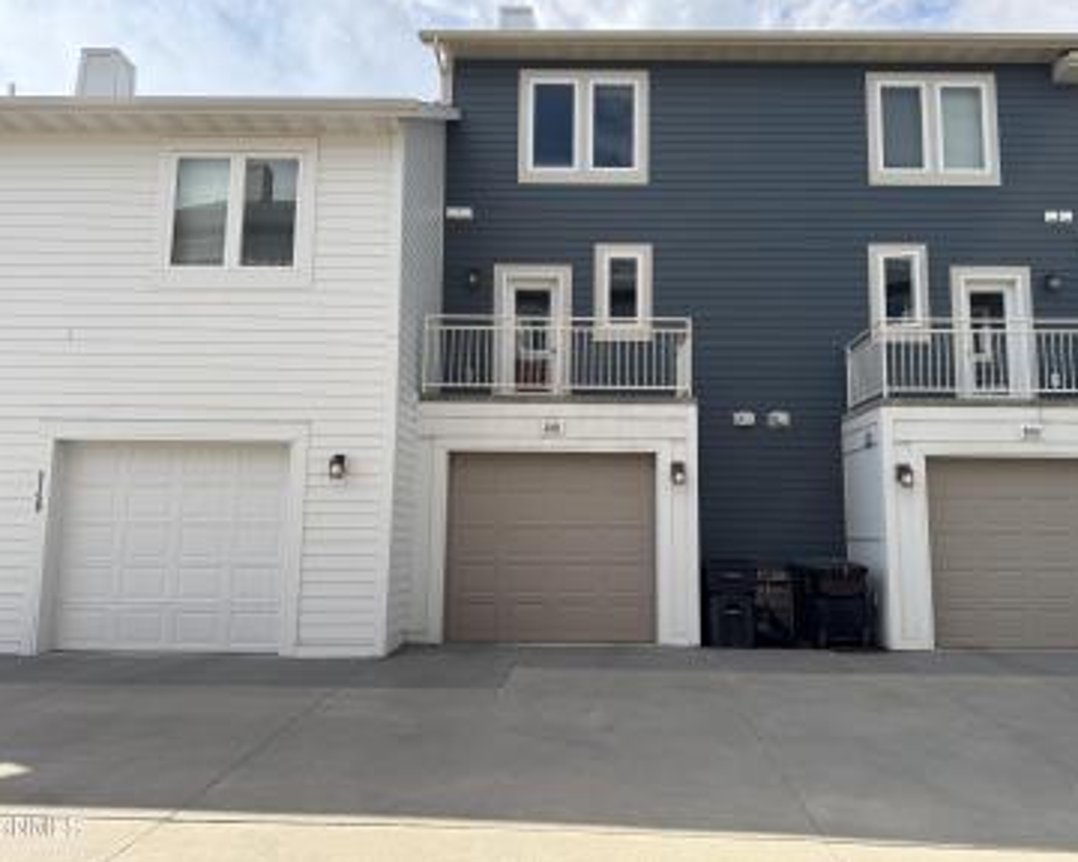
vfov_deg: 54.9
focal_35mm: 26
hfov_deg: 65.9
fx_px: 830
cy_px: 419
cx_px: 590
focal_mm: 6.76
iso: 80
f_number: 1.78
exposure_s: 1/2415
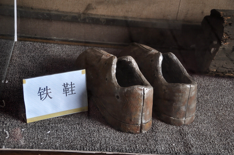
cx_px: 117
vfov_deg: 18.9
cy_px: 78
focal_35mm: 72
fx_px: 467
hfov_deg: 28.1
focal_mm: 48
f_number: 4.8
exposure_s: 1/25
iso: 200
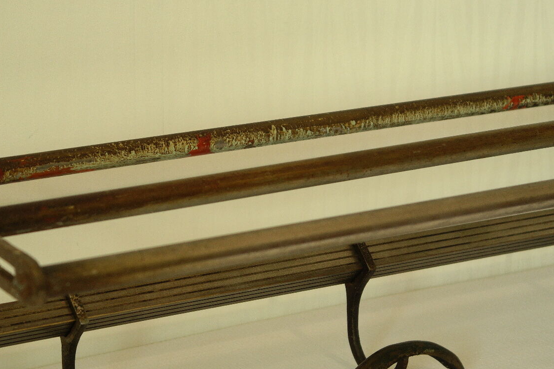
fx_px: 1831
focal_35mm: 119
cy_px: 135
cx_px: 217
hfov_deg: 17.2
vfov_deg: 11.5
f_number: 5.6
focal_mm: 50
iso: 400
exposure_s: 1/25
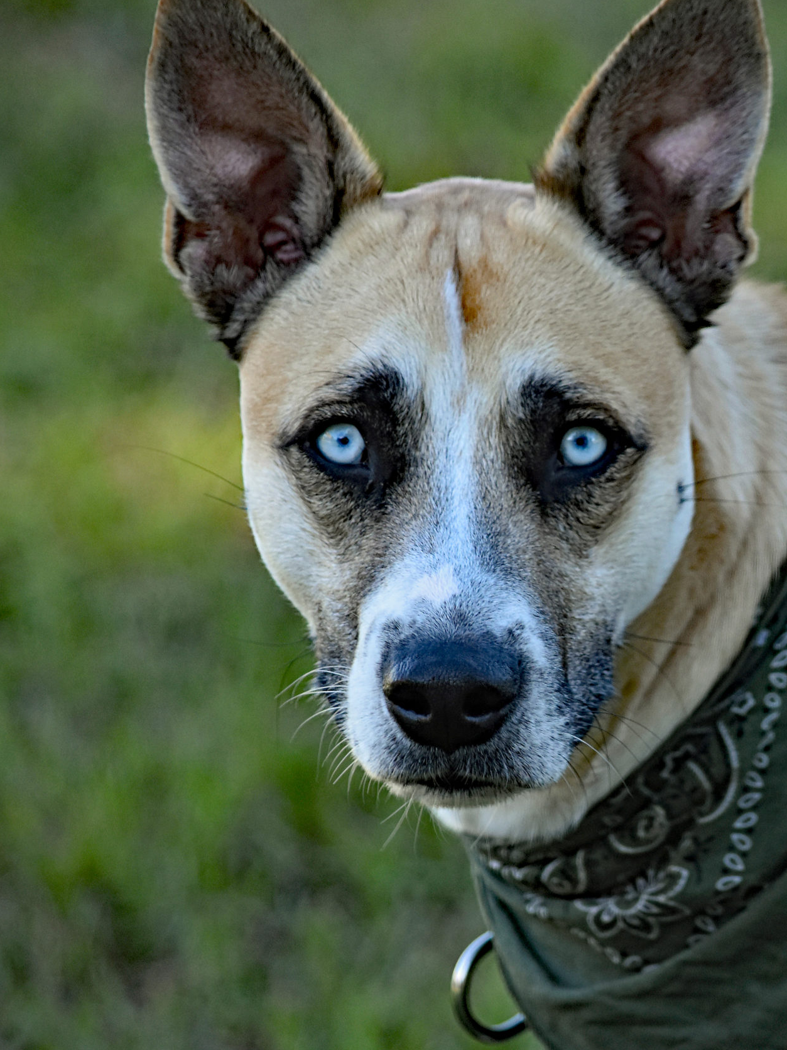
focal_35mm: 365
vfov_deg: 5.4
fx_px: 11054
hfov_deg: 4.1
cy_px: 525
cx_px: 535
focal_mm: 165
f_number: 5
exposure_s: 1/1000
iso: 800
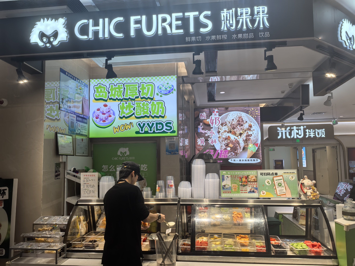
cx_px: 178
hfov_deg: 65.3
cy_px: 133
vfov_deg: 51.4
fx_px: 277
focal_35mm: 27
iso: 125
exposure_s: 1/100
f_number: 4
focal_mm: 6.98
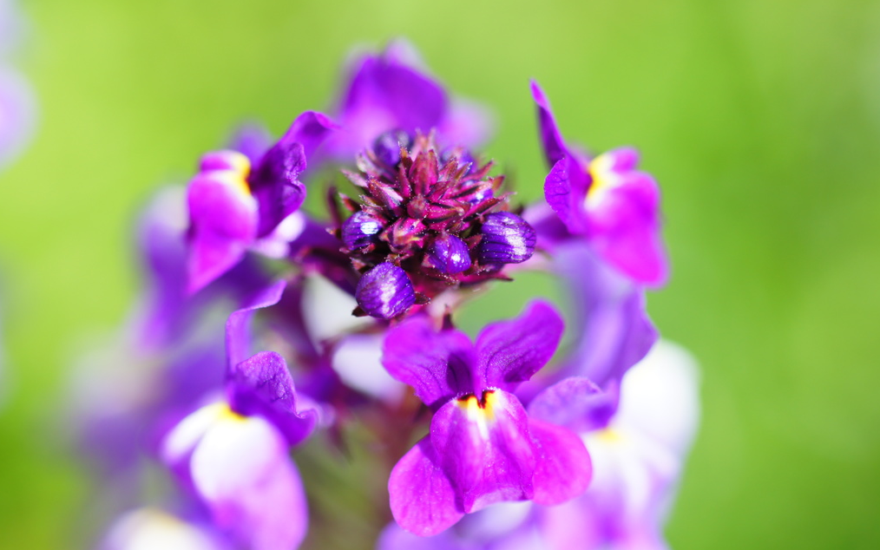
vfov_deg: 12.1
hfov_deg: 19.3
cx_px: 440
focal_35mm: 108
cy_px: 287
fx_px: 2590
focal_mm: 70
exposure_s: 1/500
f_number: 2.8
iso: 100
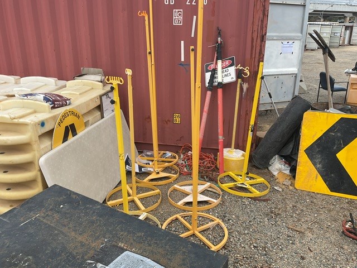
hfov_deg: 61.7
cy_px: 134
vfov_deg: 48.2
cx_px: 178
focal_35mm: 29
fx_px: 299
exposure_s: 1/855
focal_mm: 3
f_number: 1.8
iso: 16
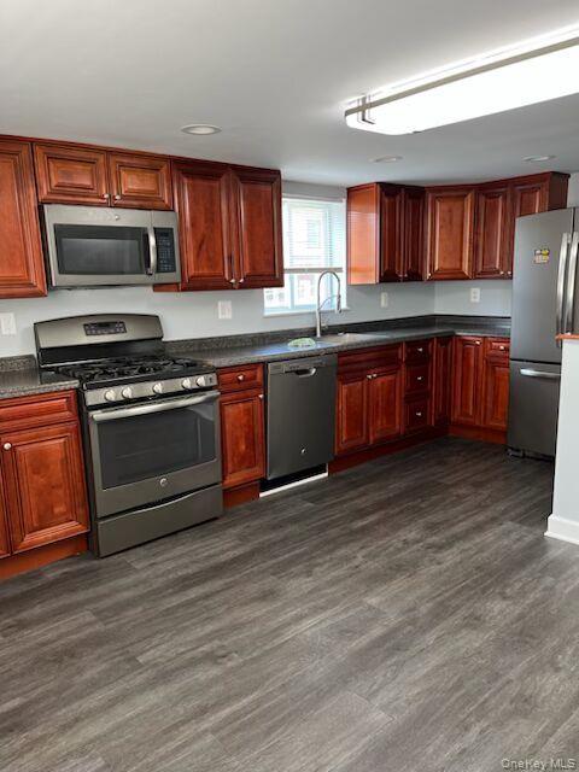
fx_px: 580
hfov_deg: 53.1
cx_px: 290
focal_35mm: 26
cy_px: 386
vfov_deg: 67.3
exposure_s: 1/60
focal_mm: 5.1
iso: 80
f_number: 1.6
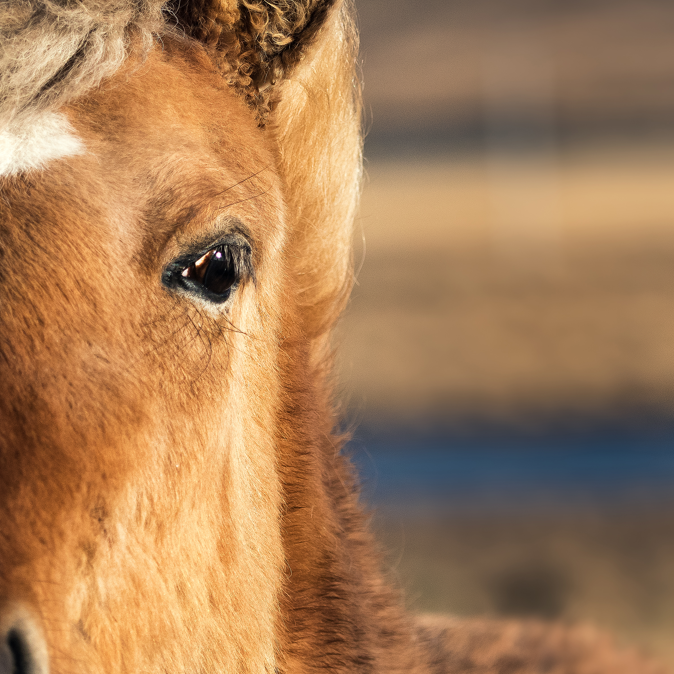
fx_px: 12821
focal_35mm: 582
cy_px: 190
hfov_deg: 3.0
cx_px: 20
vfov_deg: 3.0
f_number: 5.3
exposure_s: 1/2000
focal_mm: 195
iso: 400
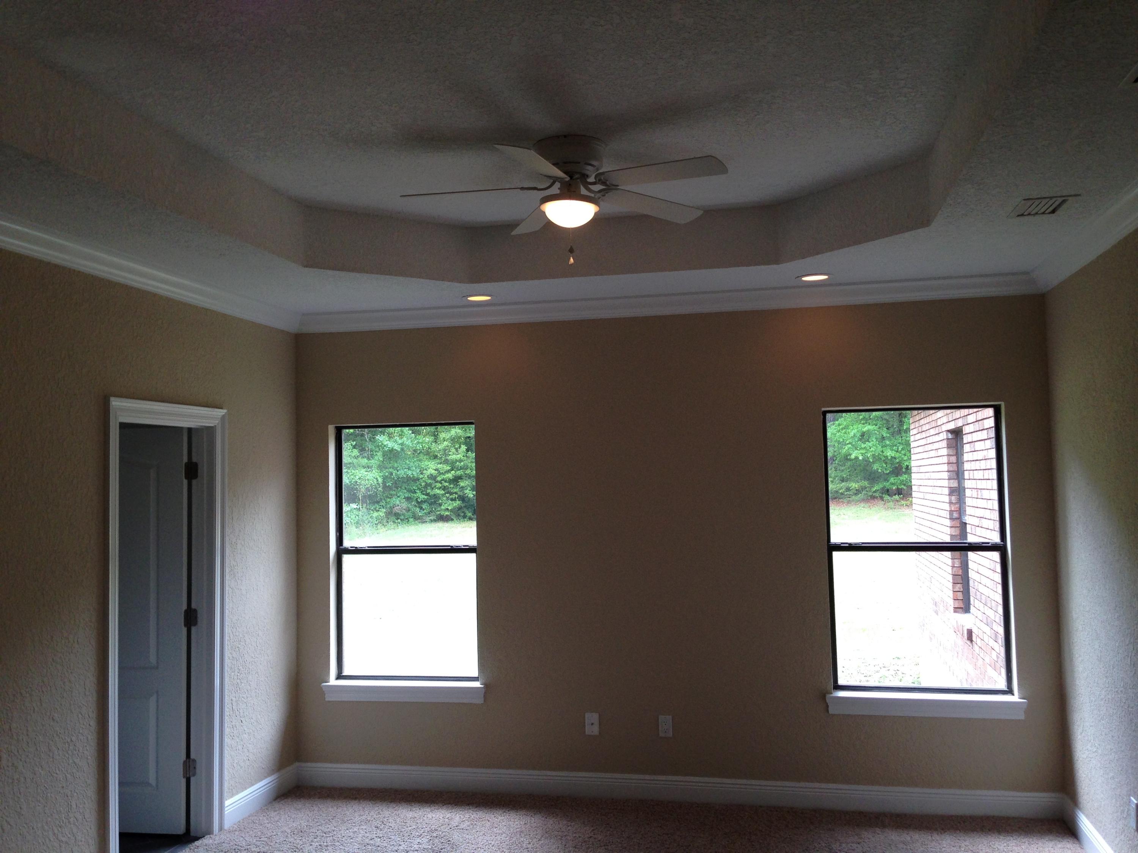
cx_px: 569
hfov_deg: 55.4
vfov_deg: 42.9
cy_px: 426
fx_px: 1085
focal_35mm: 33
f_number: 2.4
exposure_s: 1/120
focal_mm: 4.12
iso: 80
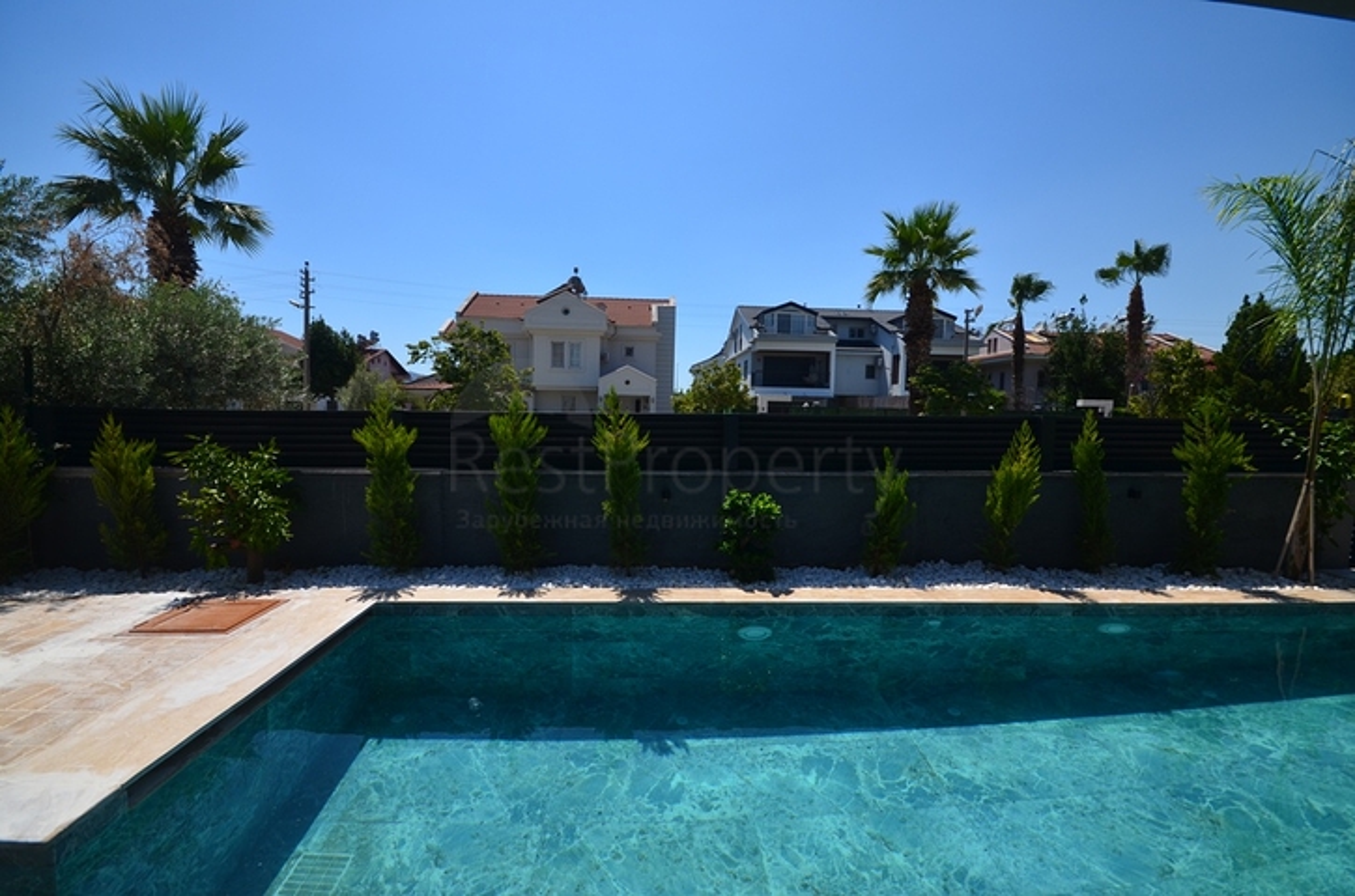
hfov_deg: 100.5
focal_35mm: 15
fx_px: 563
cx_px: 678
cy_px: 448
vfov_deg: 77.1
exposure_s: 1/500
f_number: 11
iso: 200
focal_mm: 10
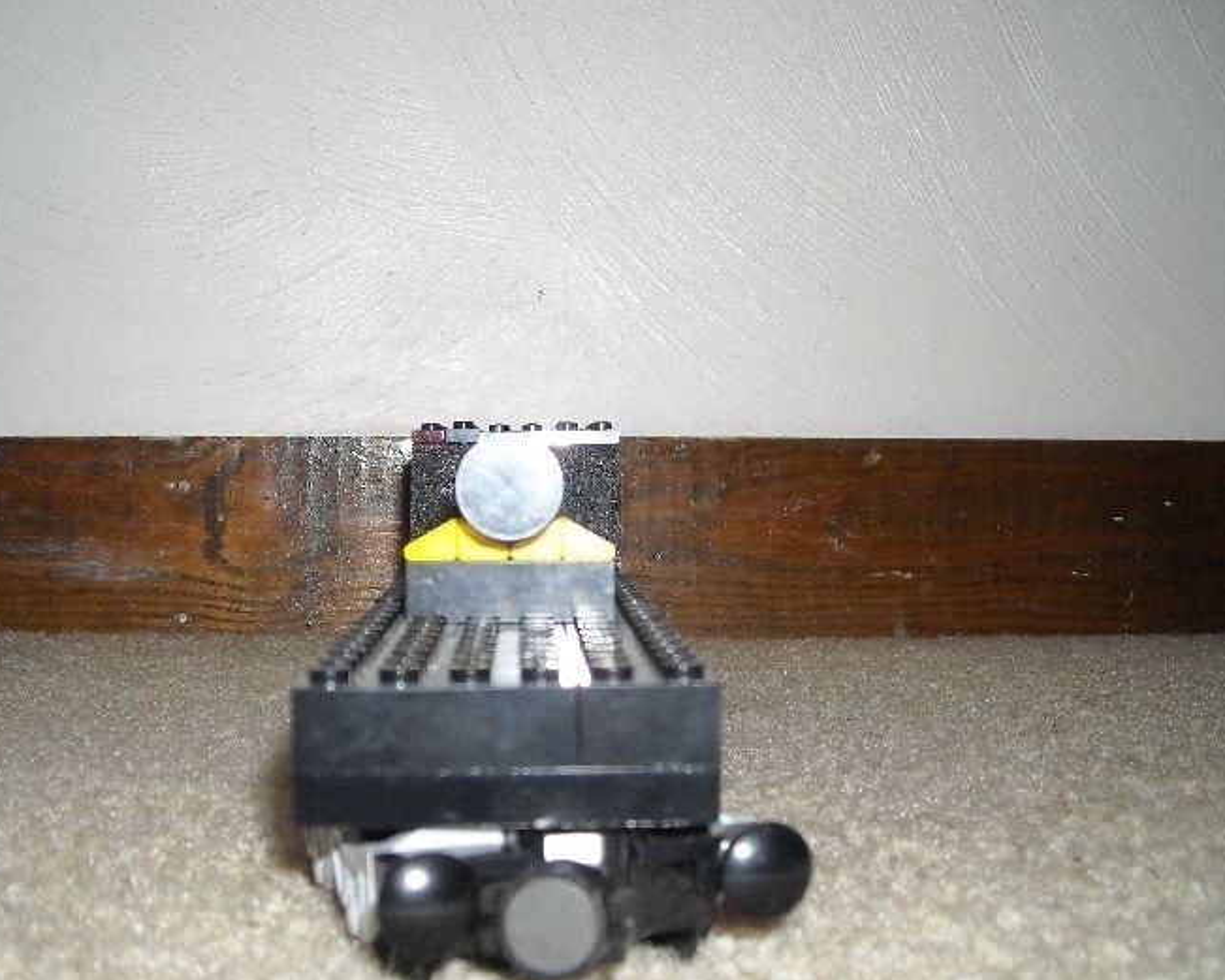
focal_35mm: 42
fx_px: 1523
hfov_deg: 43.7
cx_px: 516
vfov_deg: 35.7
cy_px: 498
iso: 200
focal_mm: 5.7
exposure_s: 1/60
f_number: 2.8
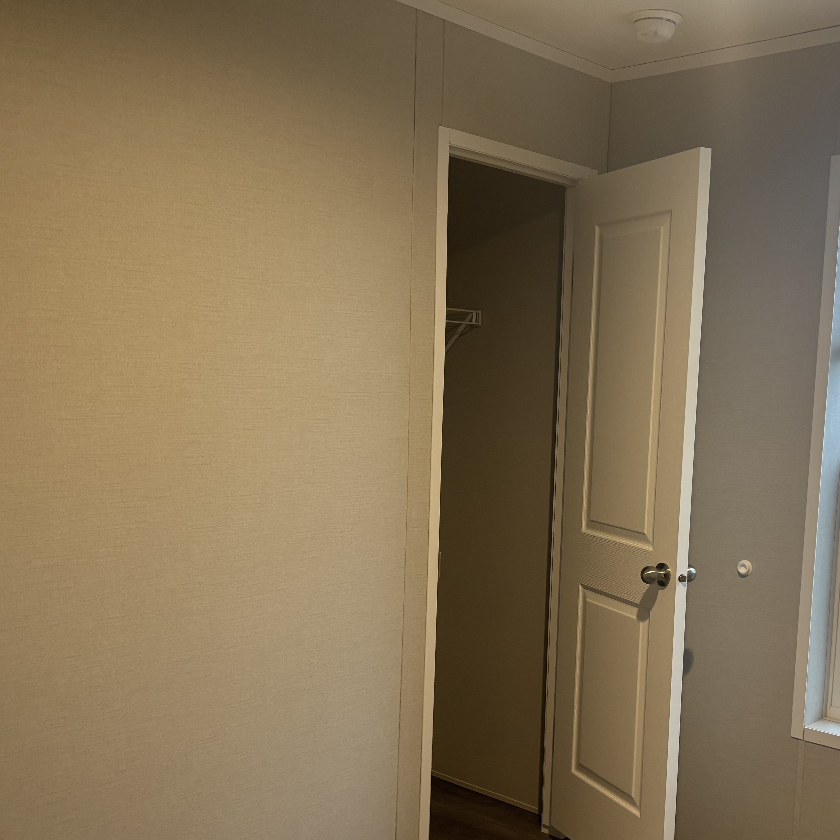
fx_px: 1098
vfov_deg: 41.7
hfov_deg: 41.7
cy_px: 499
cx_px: 493
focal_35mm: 40
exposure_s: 1/60
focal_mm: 5.96
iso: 100
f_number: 1.6
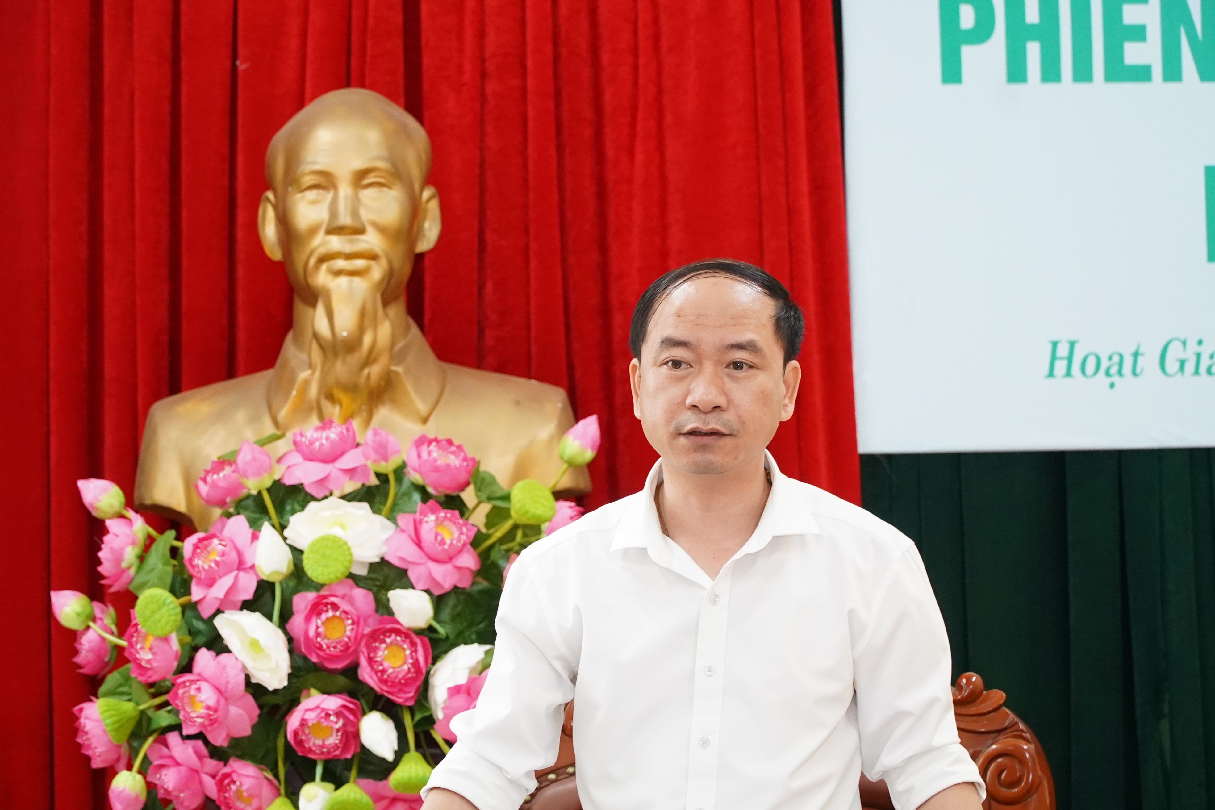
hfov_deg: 14.4
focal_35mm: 142
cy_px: 405
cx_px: 608
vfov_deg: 9.7
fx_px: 4792
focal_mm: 95
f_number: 6.3
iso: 4000
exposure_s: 1/100
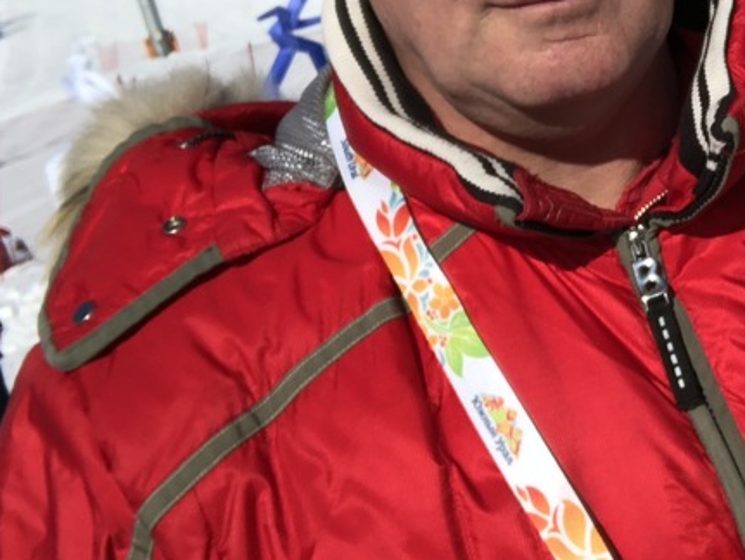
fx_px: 1529
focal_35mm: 71
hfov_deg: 25.6
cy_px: 91
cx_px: 796
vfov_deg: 20.5
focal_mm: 2.87
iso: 20
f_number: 2.2
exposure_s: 1/1898
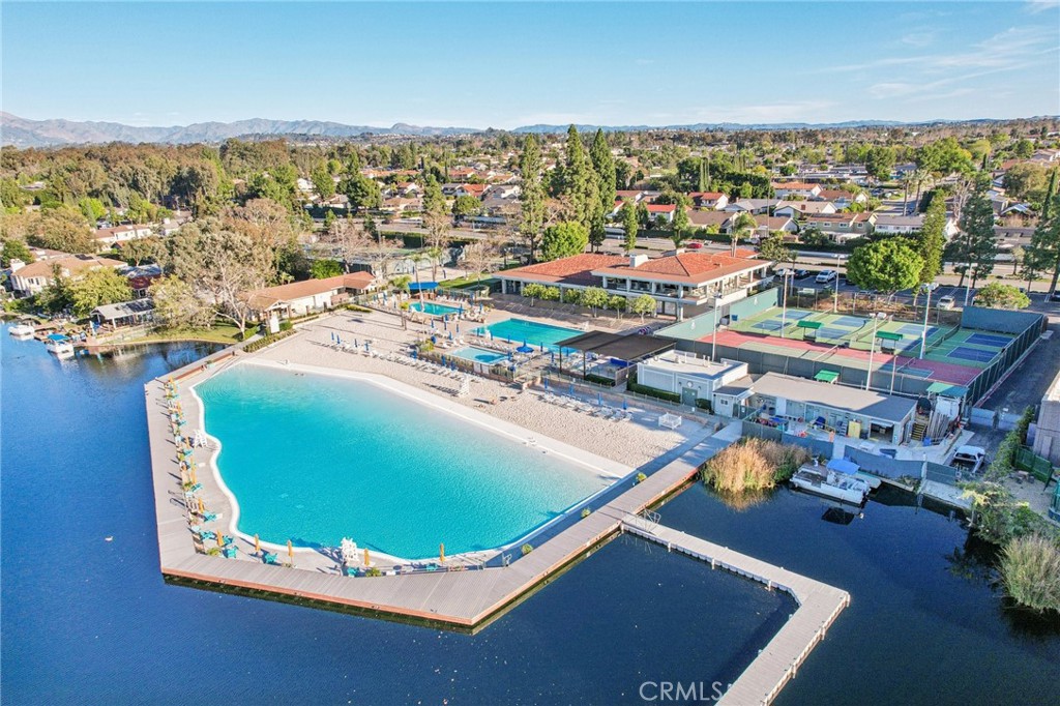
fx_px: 648
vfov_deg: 57.2
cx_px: 530
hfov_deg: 78.6
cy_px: 353
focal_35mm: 22
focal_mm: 8.4
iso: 100
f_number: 2.8
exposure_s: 1/1000
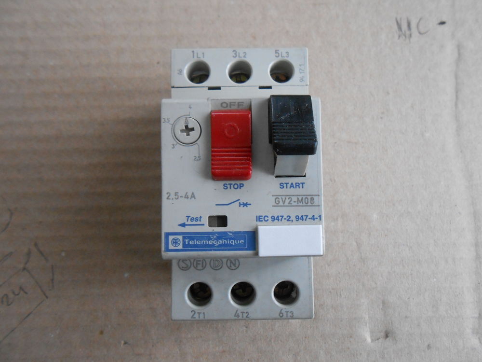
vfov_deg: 53.1
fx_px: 362
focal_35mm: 26
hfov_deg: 67.3
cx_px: 241
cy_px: 181
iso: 400
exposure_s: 1/25
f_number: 3.5
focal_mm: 4.6
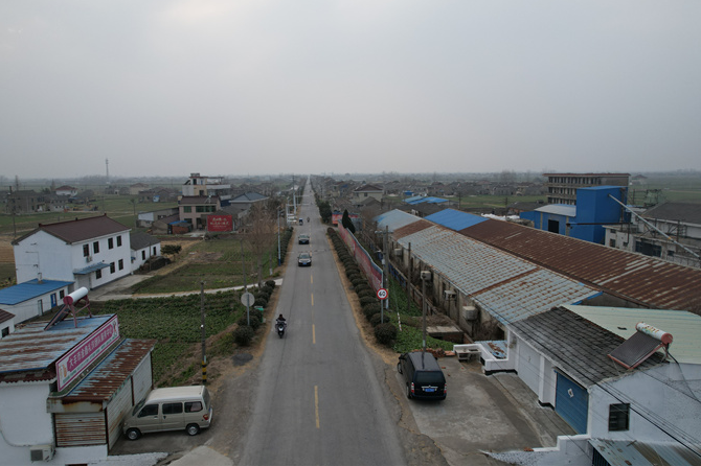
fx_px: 448
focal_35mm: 23
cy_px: 224
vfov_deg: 55.0
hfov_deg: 76.1
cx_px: 339
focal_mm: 8.38
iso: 120
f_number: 2.8
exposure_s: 1/800
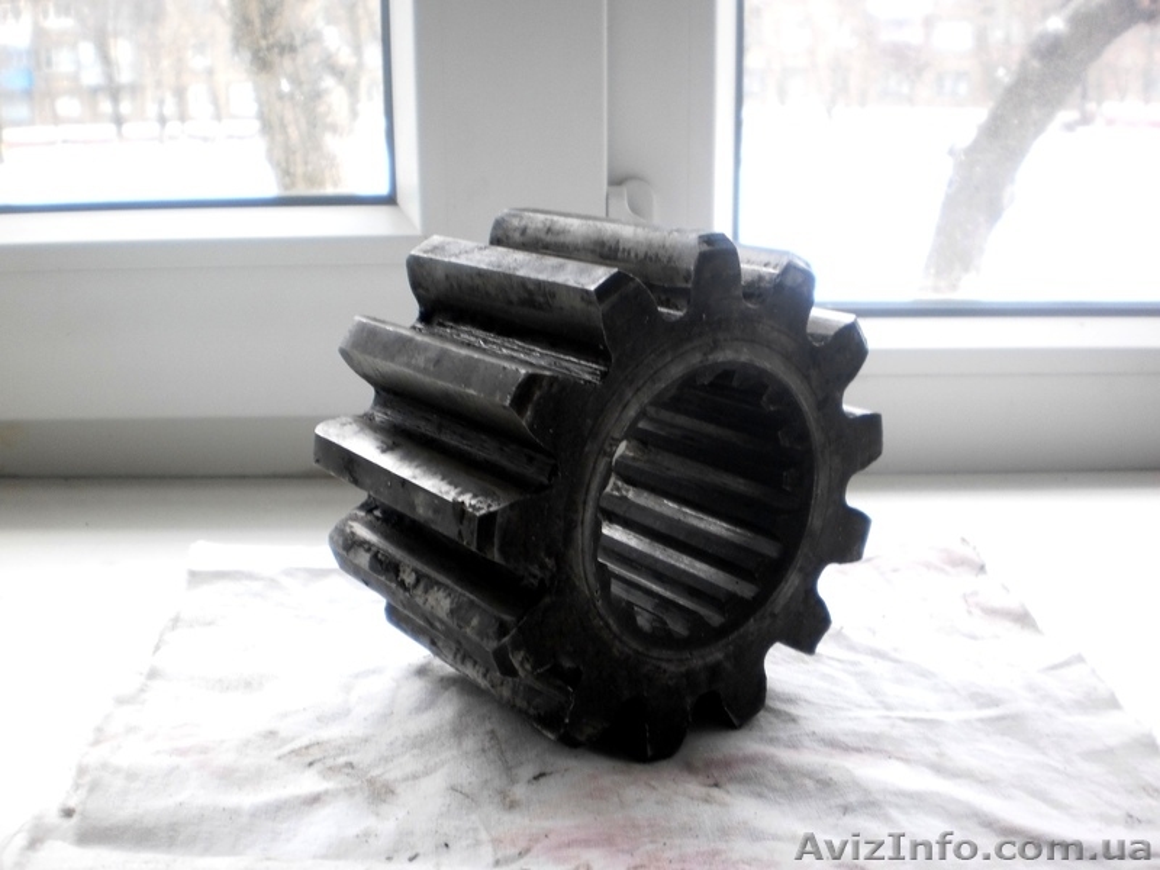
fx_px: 1206
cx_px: 580
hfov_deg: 51.4
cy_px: 435
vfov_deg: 39.7
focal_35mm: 36
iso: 125
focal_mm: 6.3
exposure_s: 1/25
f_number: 3.1
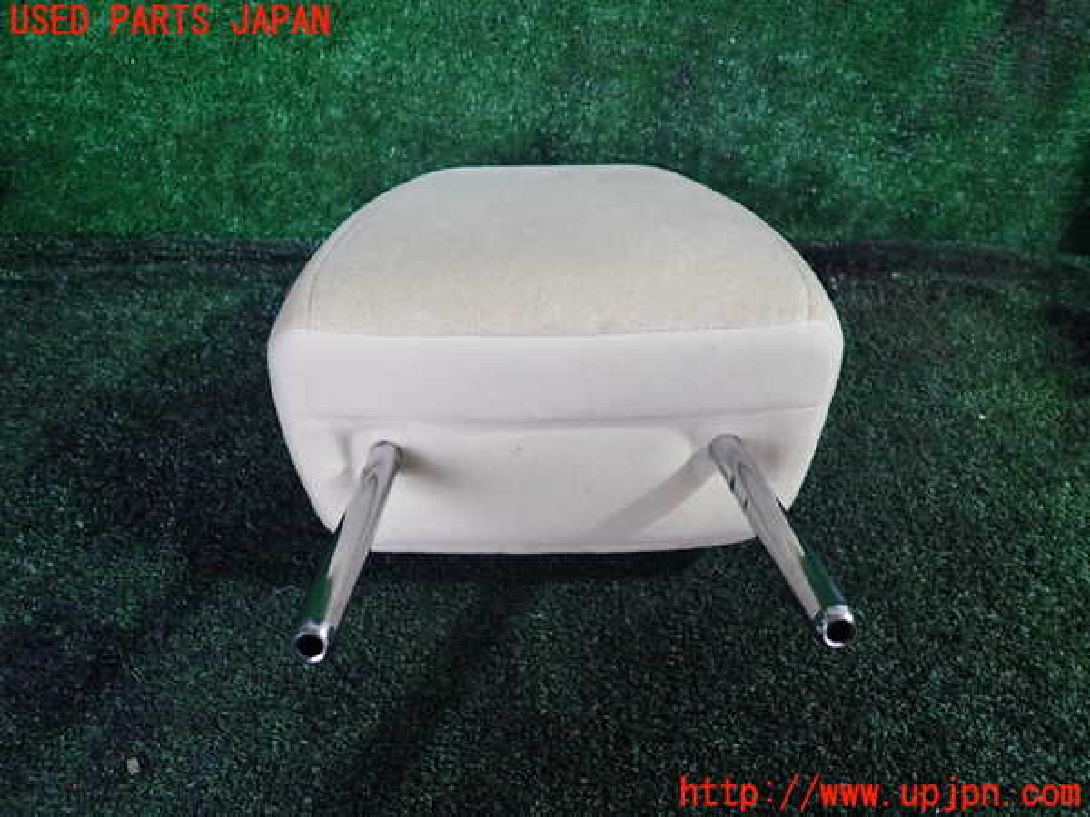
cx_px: 545
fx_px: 787
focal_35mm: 25
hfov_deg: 69.4
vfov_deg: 54.9
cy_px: 408
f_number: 2
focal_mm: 4.5
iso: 500
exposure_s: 1/30
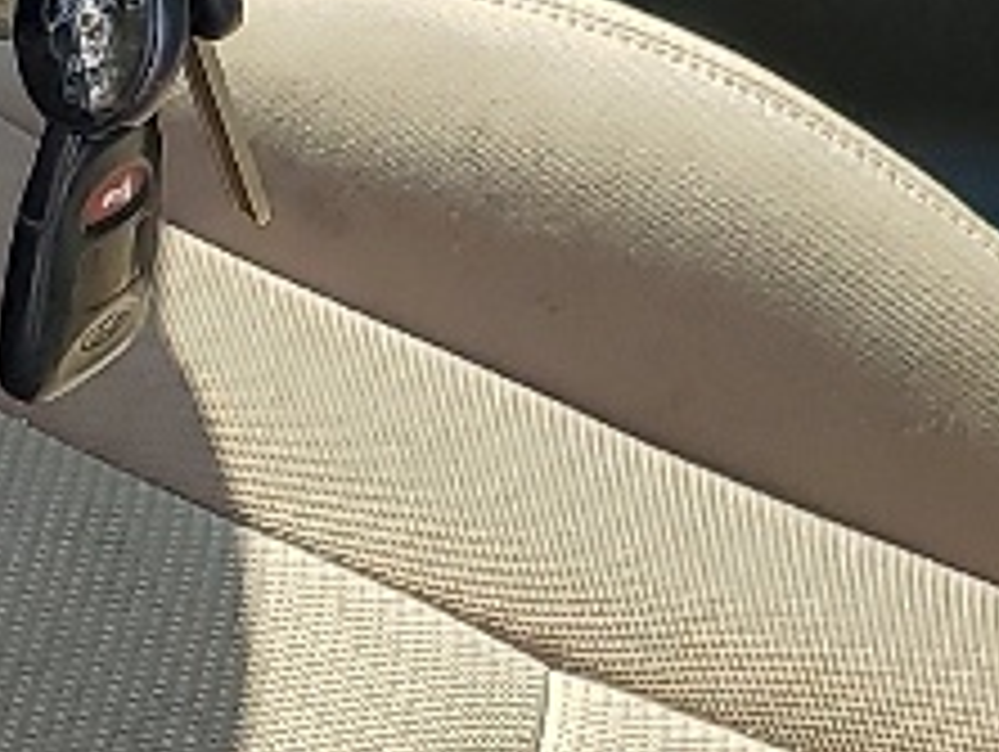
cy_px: 0
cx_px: 320
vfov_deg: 7.9
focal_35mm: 187
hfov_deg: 10.6
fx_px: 5403
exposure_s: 1/833
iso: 50
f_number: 1.5
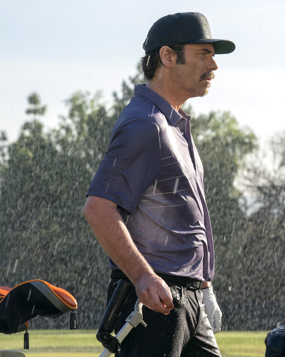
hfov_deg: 8.9
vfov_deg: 11.2
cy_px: 173
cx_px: 240
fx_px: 1824
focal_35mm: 173
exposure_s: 1/320
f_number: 9
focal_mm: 102
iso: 400
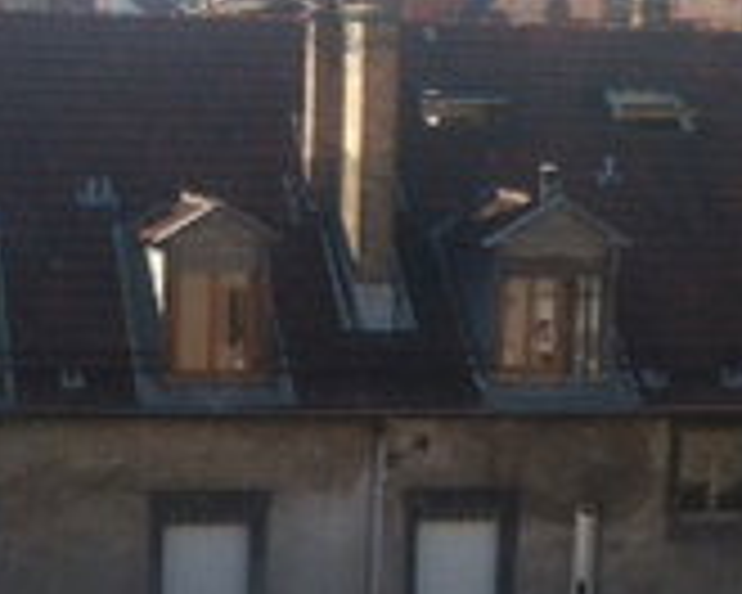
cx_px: 243
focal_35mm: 132
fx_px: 2899
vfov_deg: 11.7
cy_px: 423
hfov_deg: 14.6
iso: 80
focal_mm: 3.85
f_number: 2.8
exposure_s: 1/559
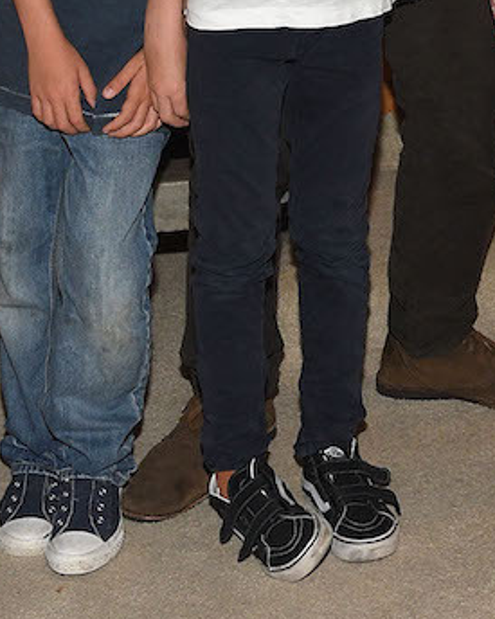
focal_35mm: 105
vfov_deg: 17.1
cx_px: 520
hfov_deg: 14.4
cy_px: -205
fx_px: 1924
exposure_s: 1/160
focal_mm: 32
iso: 2000
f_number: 4.5
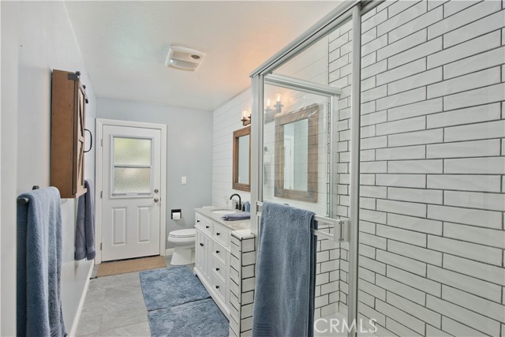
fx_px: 267
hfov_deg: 86.9
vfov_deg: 64.6
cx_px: 252
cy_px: 168
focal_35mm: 19
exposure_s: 1/200
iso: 400
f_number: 6.3
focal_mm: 19
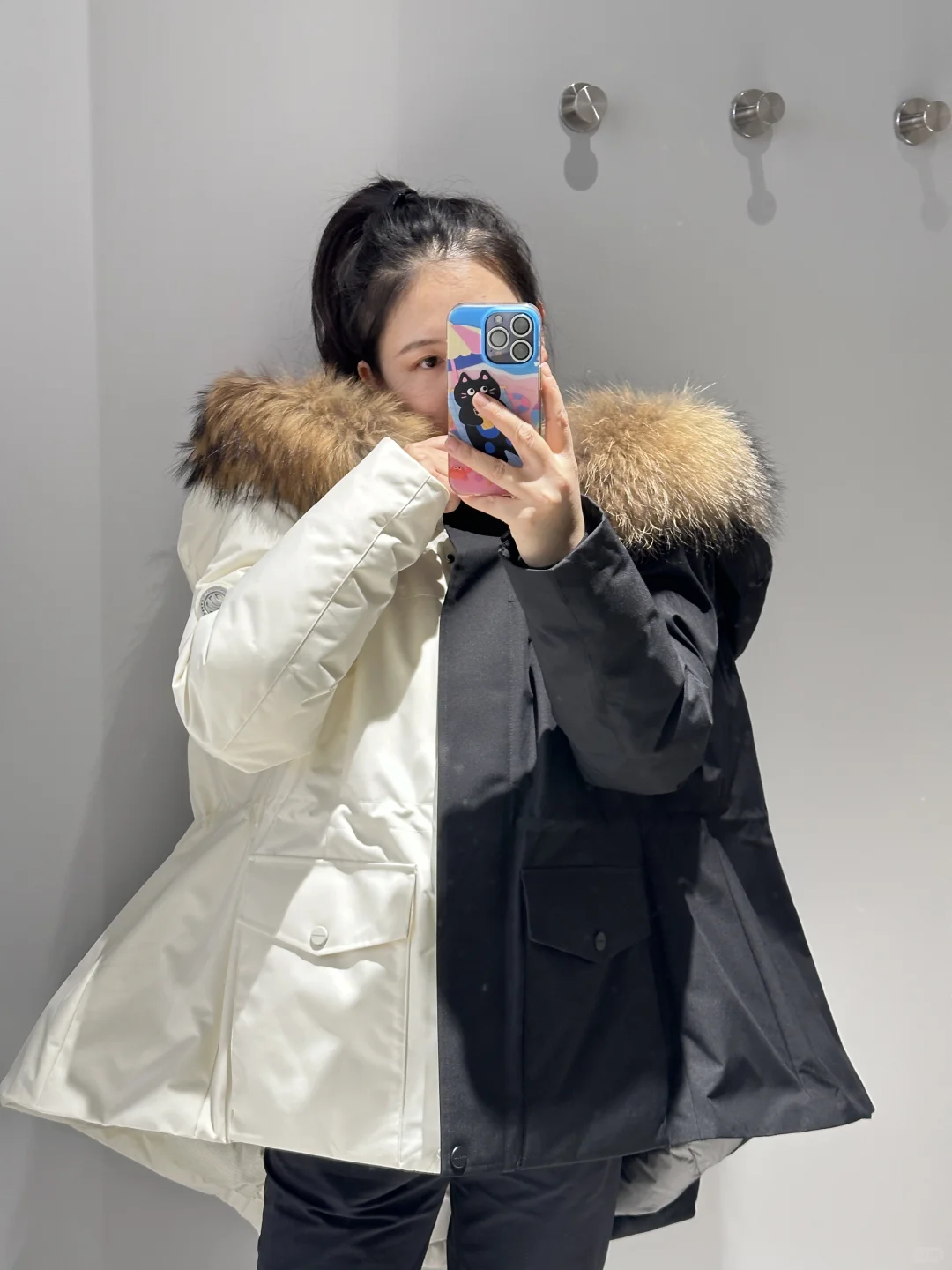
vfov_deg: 39.7
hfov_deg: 30.3
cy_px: 635
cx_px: 476
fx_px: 1760
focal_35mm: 48
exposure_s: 1/50
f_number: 1.78
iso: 125
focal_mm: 6.86
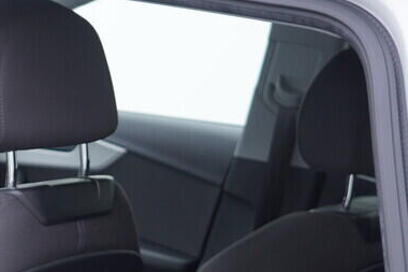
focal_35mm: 97
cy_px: 359
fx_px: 1099
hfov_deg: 19.6
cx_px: -98
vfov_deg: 13.6
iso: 125
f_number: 2.8
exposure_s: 1/40
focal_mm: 24
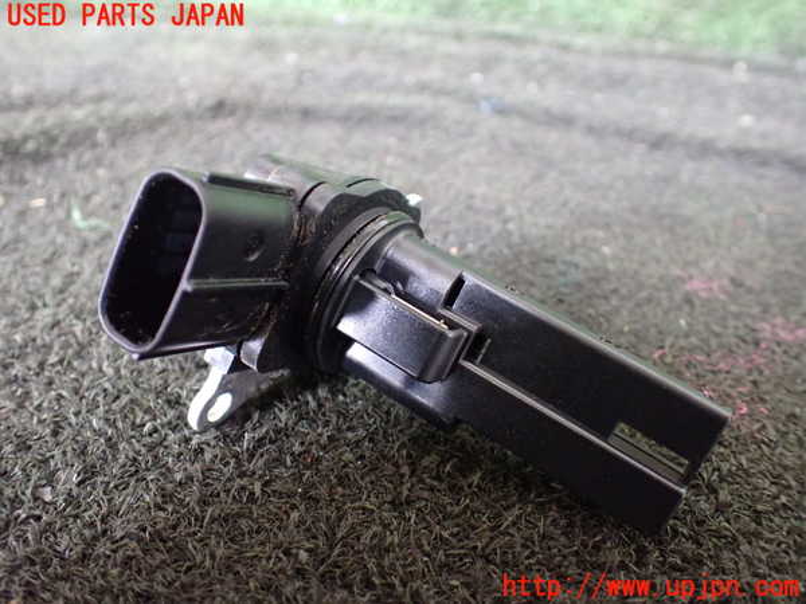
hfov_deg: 60.0
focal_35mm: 30
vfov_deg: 46.8
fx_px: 699
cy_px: 302
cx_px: 403
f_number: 2.3
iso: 1000
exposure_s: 1/30
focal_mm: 5.4
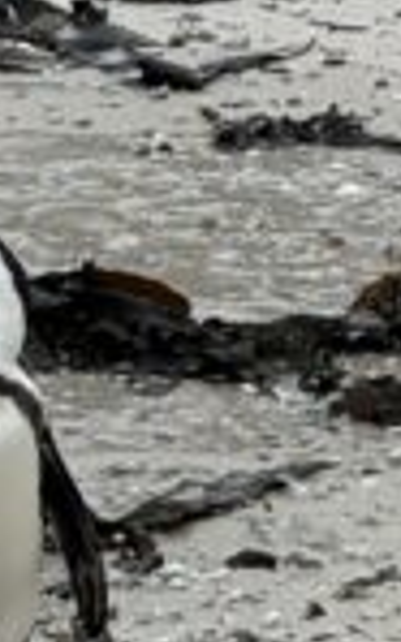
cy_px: 168
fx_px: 15280
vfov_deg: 2.4
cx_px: -108
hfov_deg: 1.5
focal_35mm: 873
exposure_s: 1/1048
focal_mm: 15.66
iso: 50
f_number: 2.8
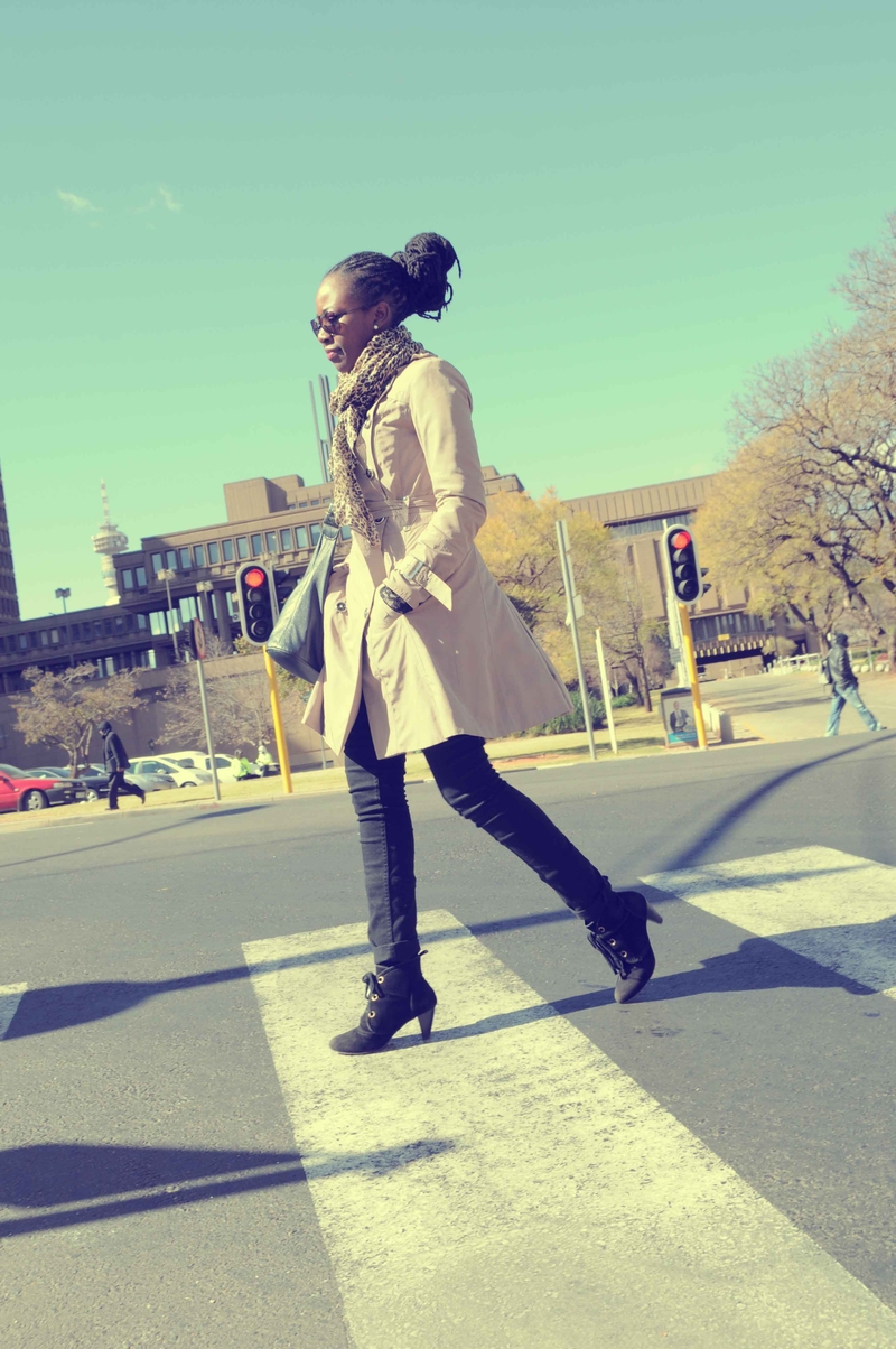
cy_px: 674
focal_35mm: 36
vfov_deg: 53.2
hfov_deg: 36.8
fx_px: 1347
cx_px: 448
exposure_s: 1/250
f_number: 8
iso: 200
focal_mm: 24
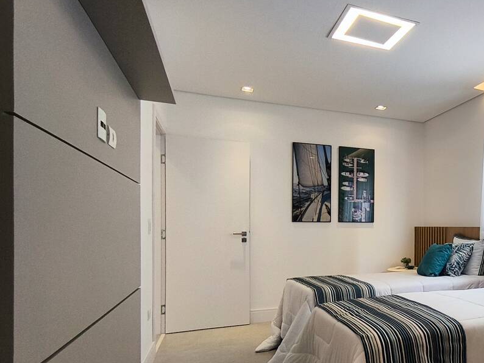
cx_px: 429
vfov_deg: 47.9
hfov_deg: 54.3
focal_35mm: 29
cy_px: 224
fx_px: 406
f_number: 2.2
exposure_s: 1/60
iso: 80
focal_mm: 1.65
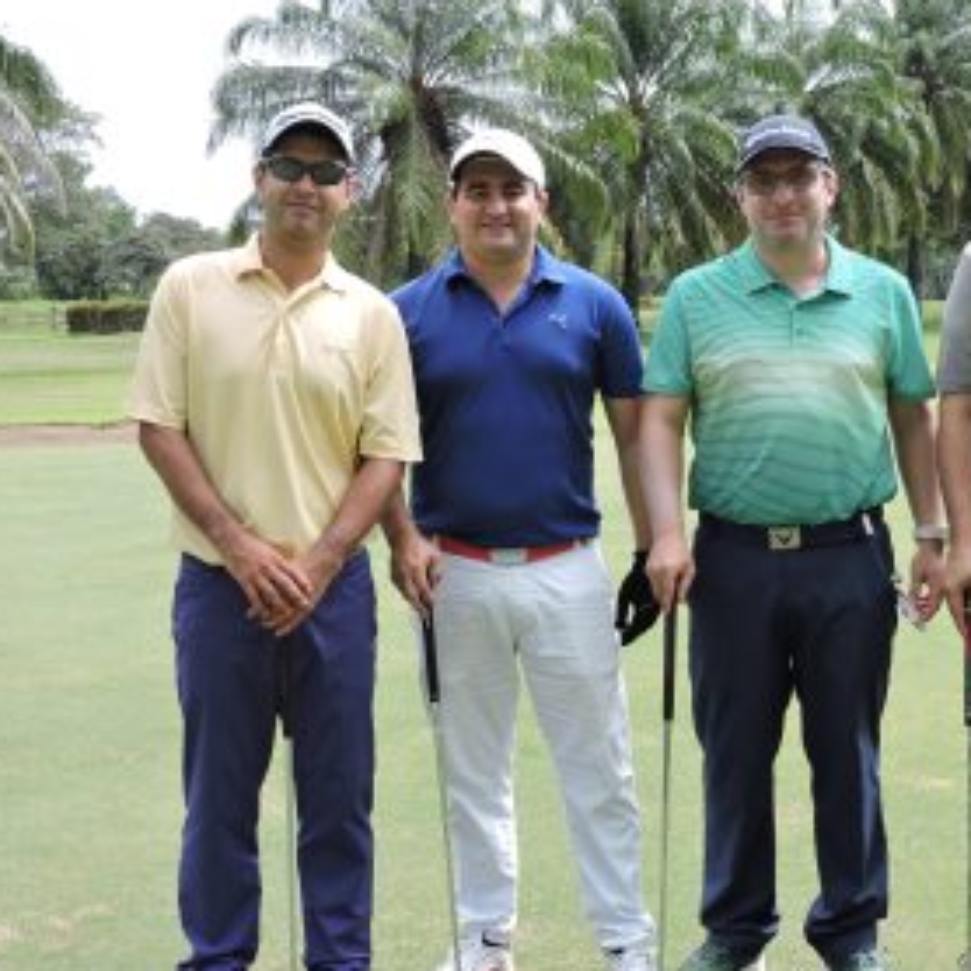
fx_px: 2126
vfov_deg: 25.7
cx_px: 706
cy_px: 496
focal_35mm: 67
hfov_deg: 25.5
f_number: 3.5
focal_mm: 8.4
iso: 100
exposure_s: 1/400
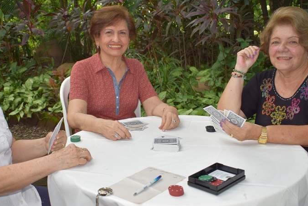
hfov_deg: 47.2
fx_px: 351
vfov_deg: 32.6
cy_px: 95
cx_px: 127
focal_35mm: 41
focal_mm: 18
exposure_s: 1/60
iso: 110
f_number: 3.5
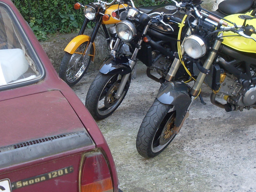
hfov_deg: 31.2
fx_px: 458
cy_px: 45
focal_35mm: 62
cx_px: 129
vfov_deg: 23.4
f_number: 2.8
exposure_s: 1/180
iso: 80
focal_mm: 6.3
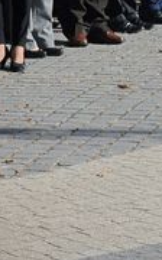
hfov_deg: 4.5
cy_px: -72
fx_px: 2048
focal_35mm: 289
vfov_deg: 7.2
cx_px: 68
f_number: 13
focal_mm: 40
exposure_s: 1/640
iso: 1000
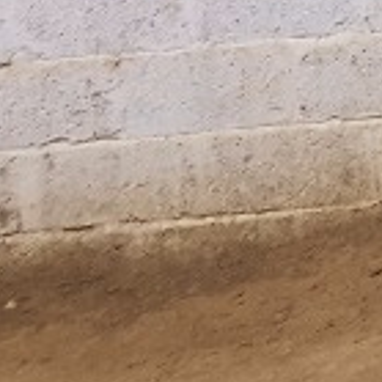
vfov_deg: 12.3
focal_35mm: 132
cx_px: 984
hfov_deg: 10.8
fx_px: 1648
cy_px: -272
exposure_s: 1/50
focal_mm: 4.2
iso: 200
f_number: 1.7
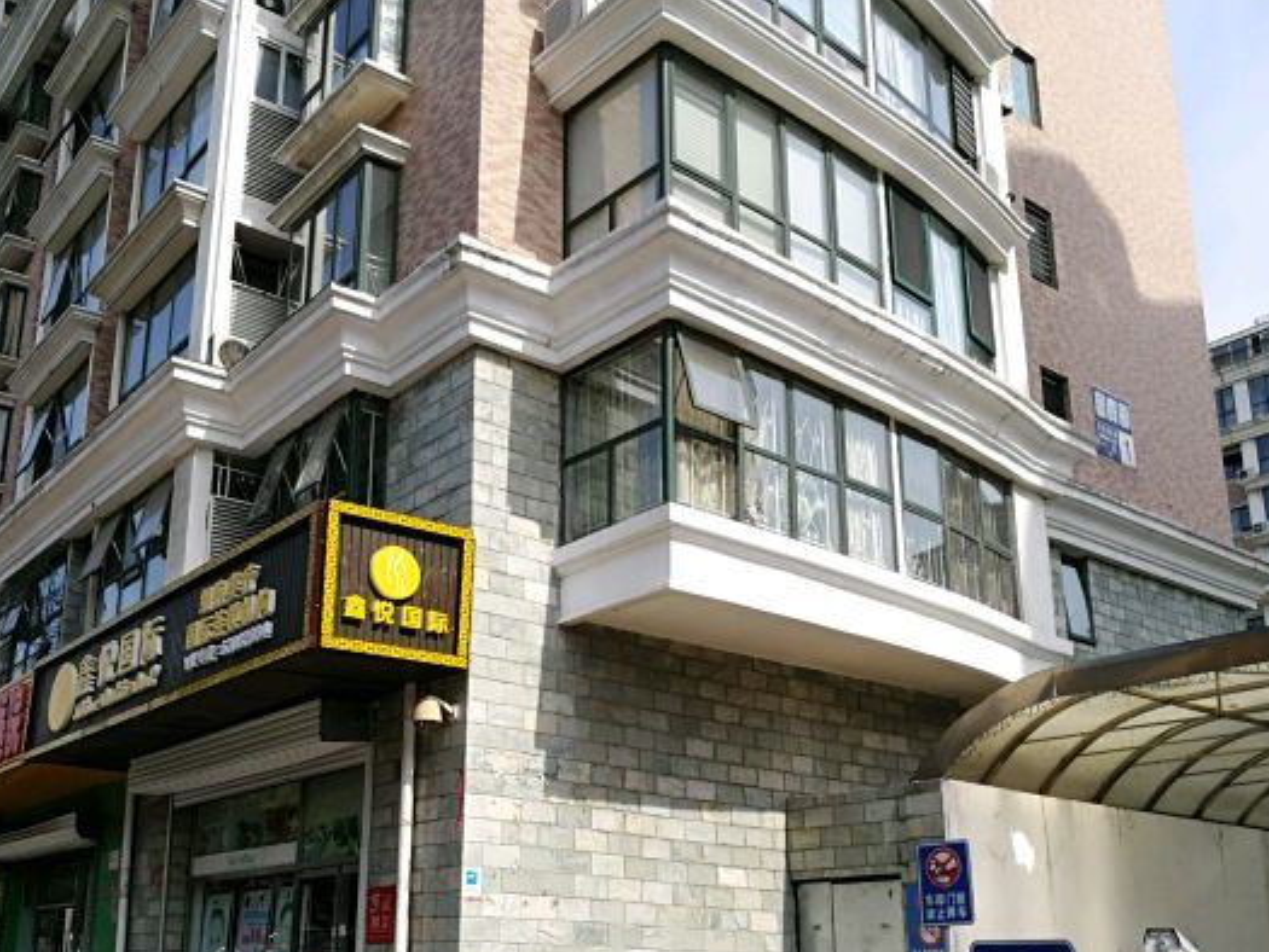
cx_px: 549
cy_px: 610
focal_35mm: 36
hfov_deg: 51.2
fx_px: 1320
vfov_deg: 39.3
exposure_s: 1/714
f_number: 2.2
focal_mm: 3.84
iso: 50
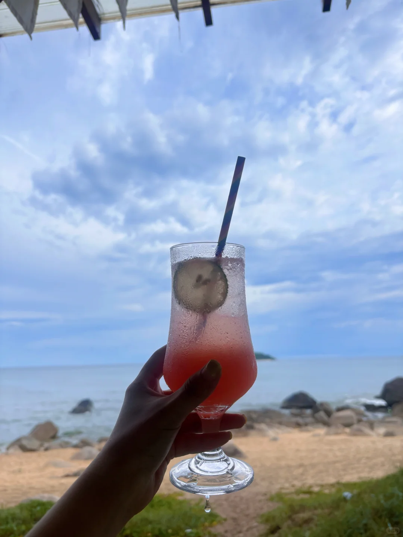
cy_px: 268
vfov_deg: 67.3
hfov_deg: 53.1
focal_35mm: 26
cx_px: 202
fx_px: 404
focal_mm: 5.96
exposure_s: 1/1328
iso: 50
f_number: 1.6
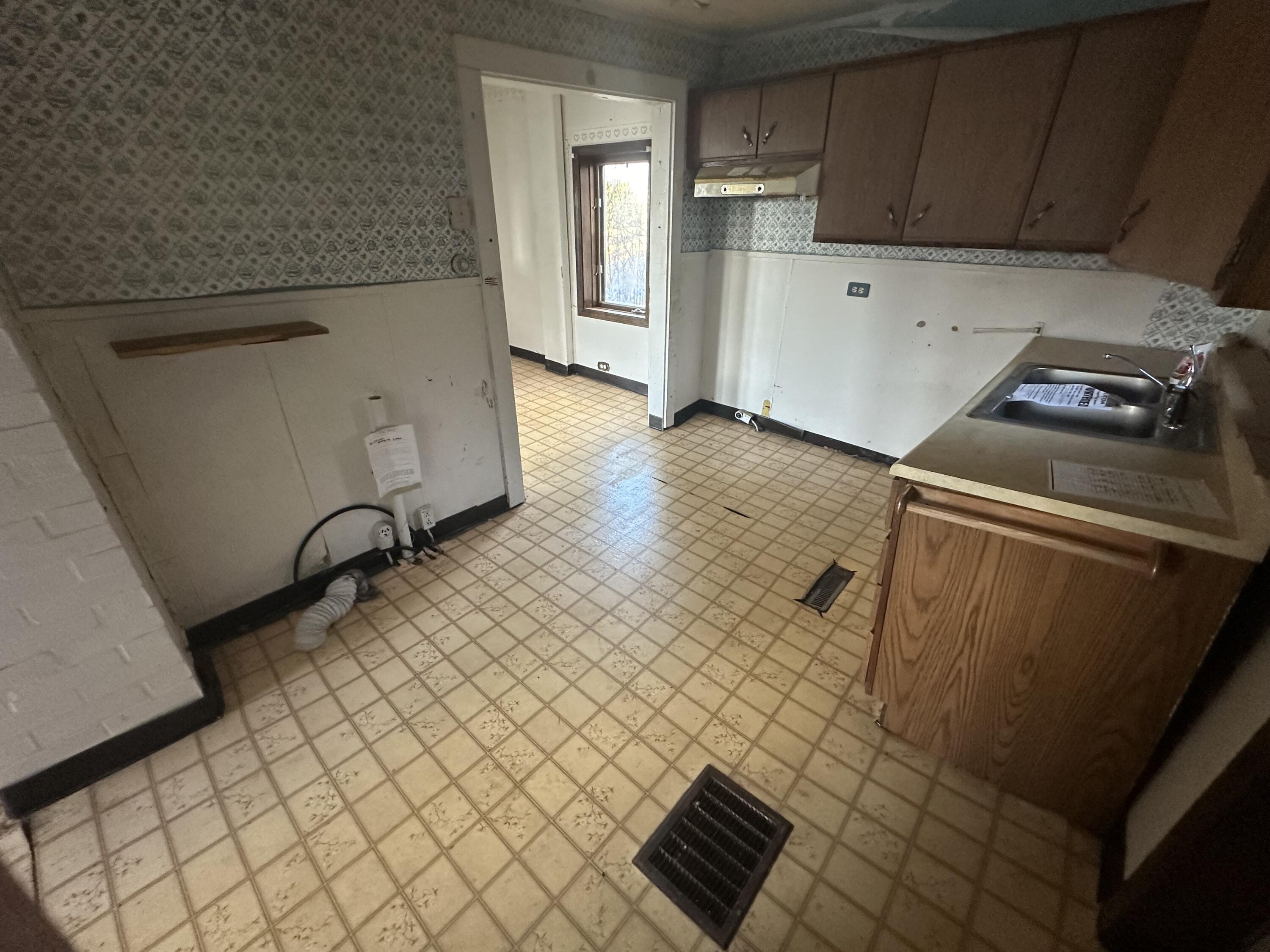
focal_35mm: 14
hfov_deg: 102.1
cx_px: 635
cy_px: 476
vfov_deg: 85.7
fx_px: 514
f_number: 2.2
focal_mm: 2.22
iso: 500
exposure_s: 1/60
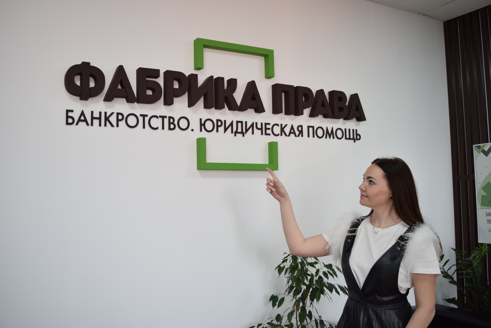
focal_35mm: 34
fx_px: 471
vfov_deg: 38.4
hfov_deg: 55.1
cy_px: 164
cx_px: 246
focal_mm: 23
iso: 500
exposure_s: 1/160
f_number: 4.5
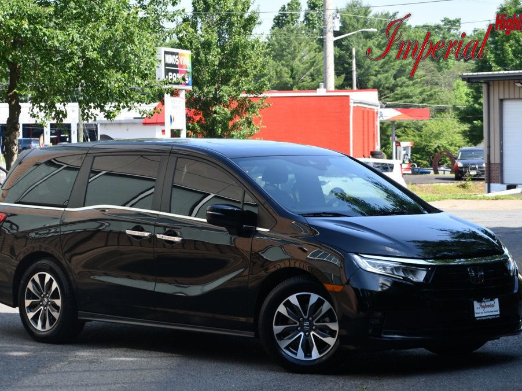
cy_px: 194
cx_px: 260
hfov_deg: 15.1
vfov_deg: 11.3
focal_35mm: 131
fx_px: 1975
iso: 200
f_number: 7.1
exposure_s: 1/250
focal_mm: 80
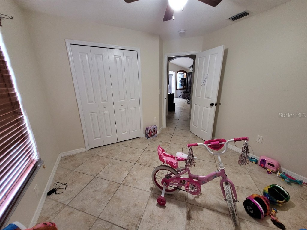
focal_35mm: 13
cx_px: 154
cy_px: 115
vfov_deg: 89.9
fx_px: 115
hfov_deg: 106.2
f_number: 2.2
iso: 320
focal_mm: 1.74
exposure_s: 1/30
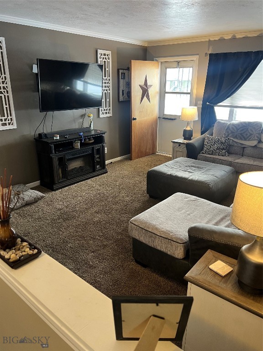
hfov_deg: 53.1
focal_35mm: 26
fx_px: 263
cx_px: 132
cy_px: 176
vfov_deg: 67.3
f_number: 1.5
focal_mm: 5.7
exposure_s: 1/60
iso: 125
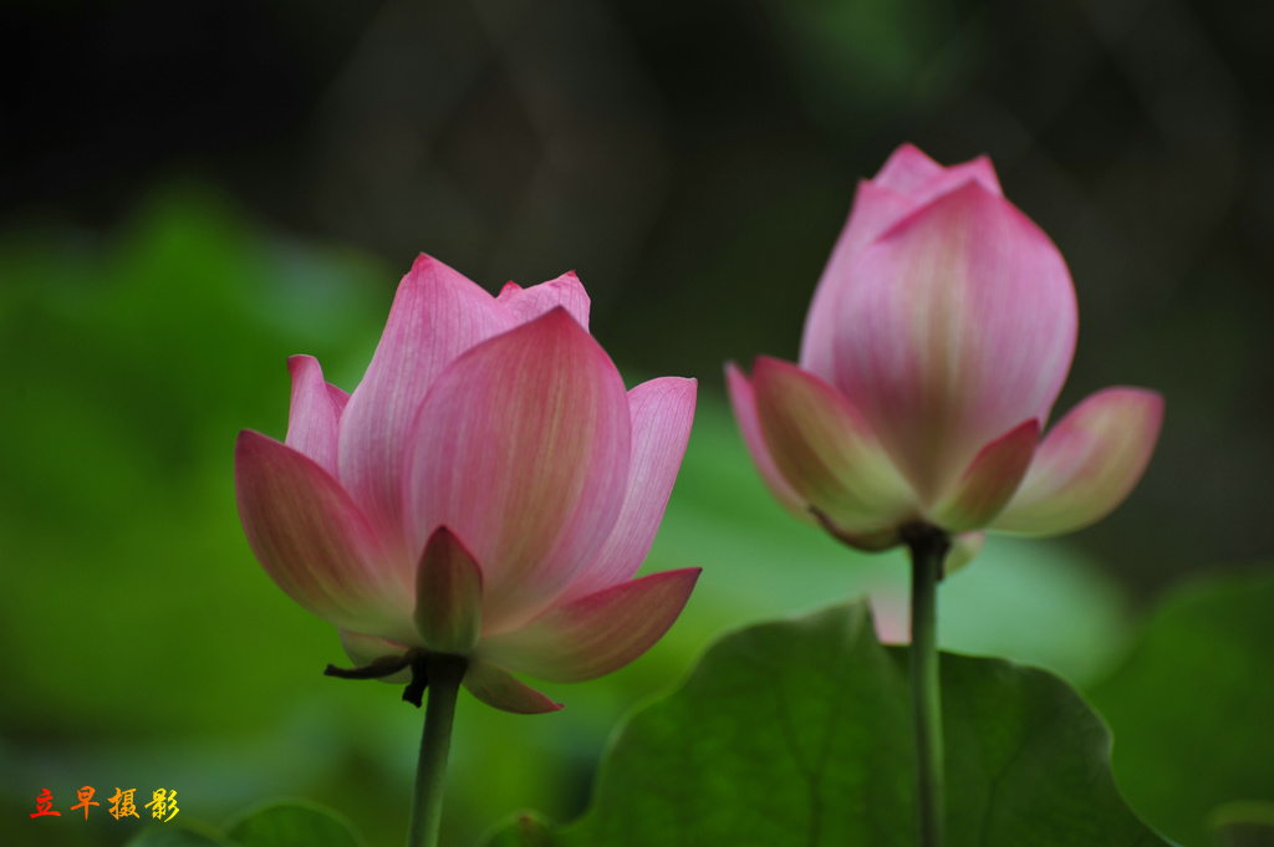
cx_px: 637
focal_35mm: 220
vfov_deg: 6.2
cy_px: 424
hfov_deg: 9.4
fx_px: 7779
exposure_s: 1/100
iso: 200
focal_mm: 220
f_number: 5.6
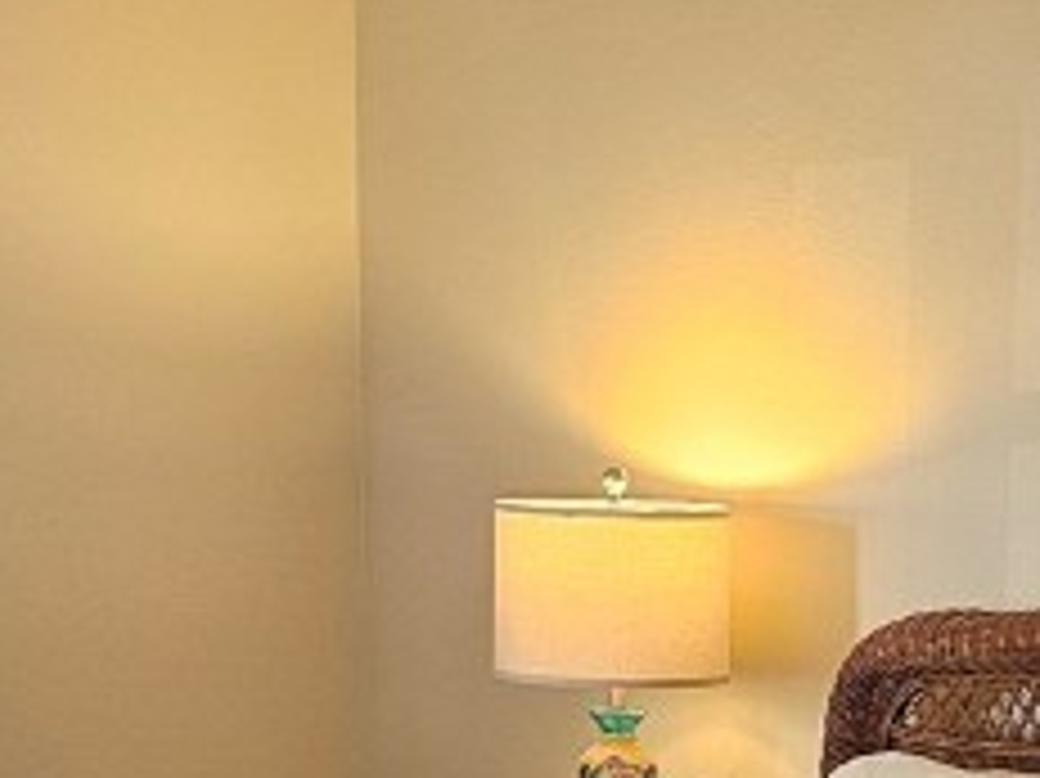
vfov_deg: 14.2
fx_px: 3063
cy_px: 800
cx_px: 999
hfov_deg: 18.8
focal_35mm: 102
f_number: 1.7
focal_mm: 6.3
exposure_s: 1/120
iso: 320
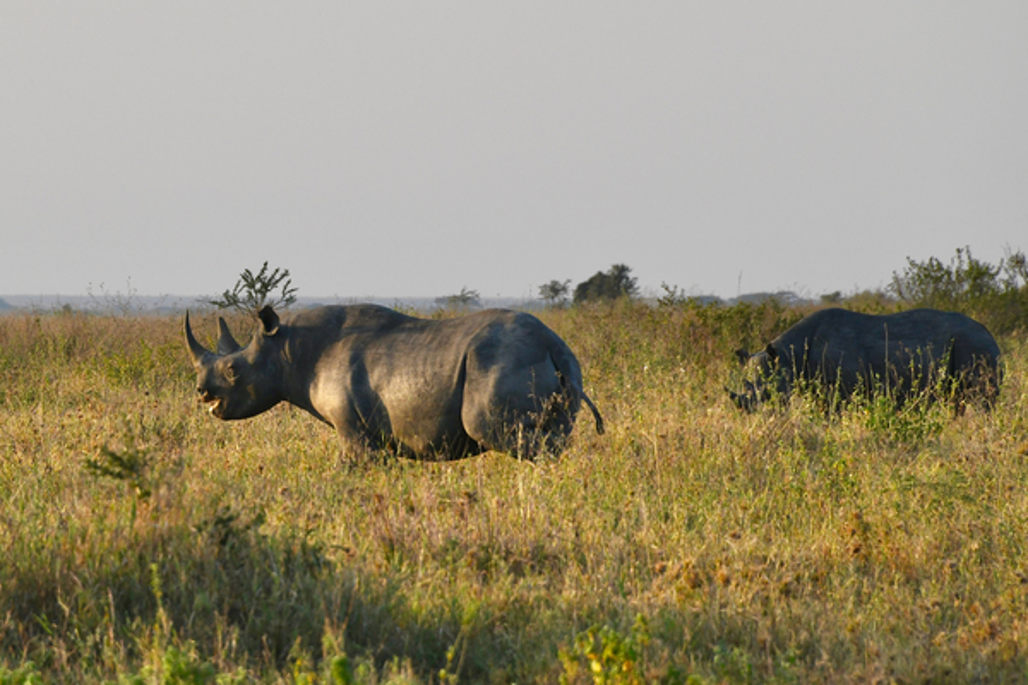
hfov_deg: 6.9
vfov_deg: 4.6
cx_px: 514
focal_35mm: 300
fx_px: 8566
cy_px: 342
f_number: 11
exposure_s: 1/500
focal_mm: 300
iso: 1000
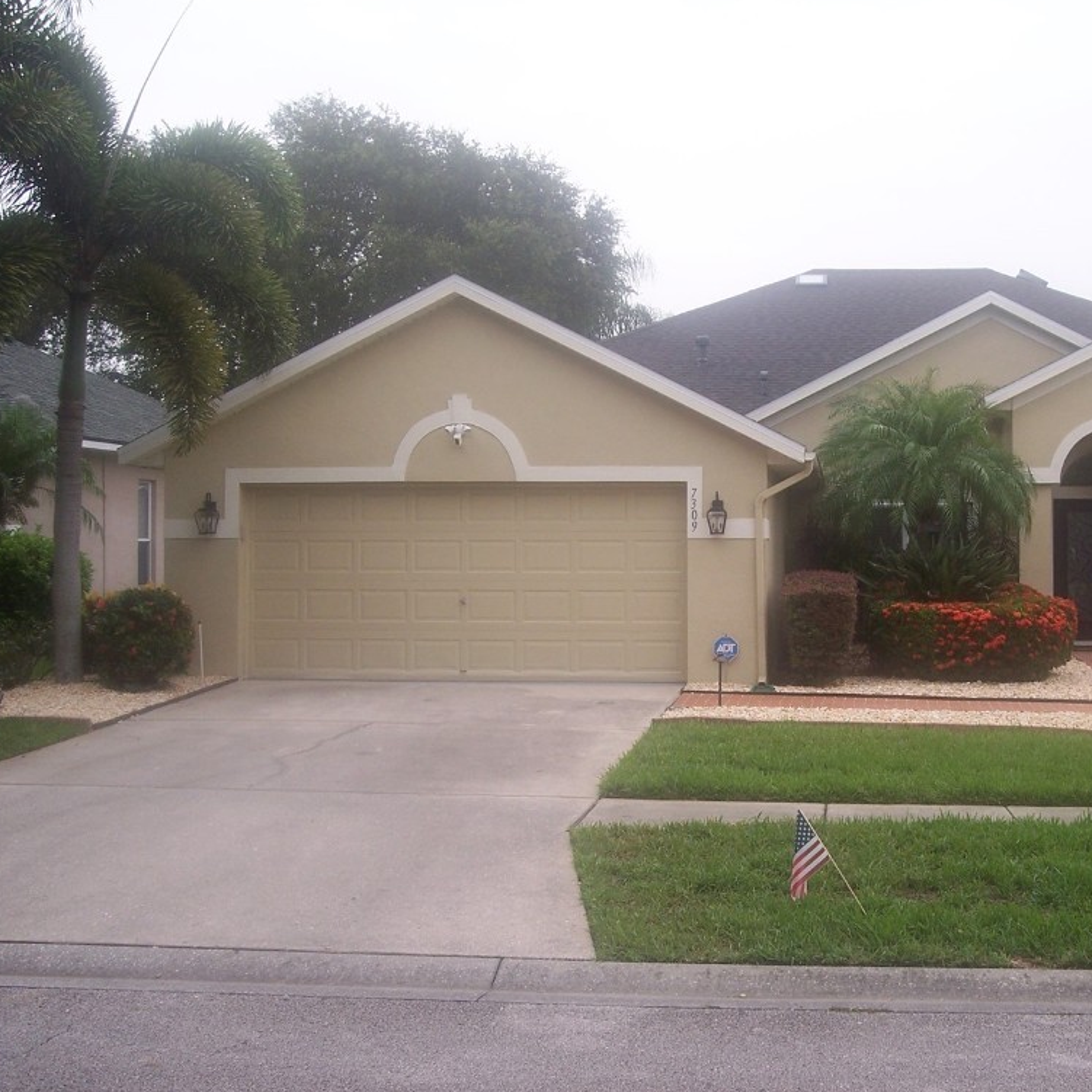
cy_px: 537
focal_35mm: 47
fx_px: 1677
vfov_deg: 36.1
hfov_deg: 35.7
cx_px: 734
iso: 100
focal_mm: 8
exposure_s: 1/250
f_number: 3.4
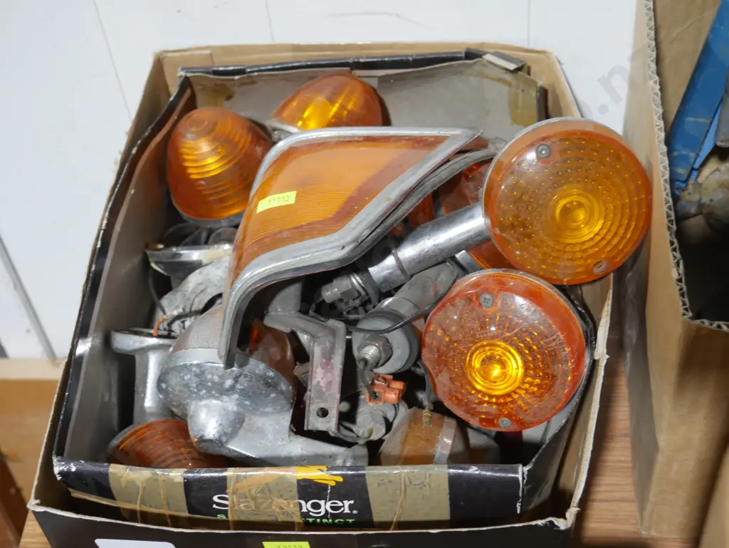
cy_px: 274
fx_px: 1222
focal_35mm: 58
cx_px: 364
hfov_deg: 33.2
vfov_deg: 25.3
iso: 1000
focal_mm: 29
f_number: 5.4
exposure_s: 1/60
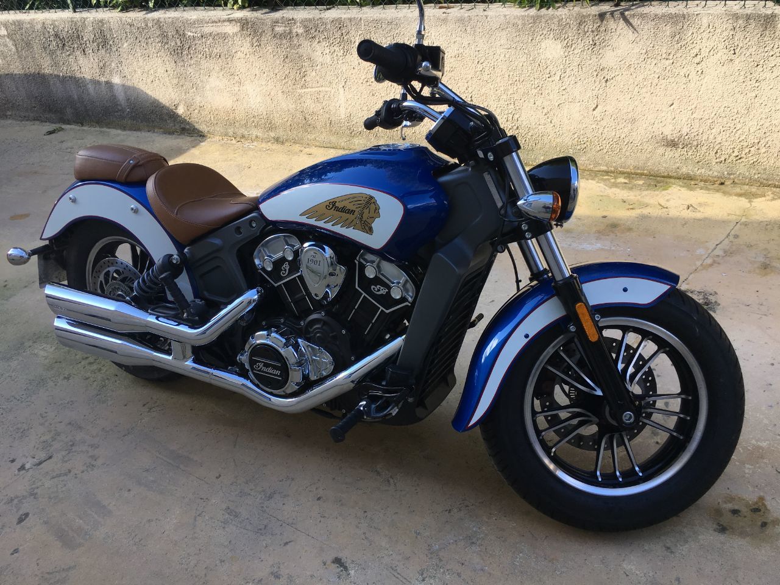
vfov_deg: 48.2
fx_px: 653
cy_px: 292
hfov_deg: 61.7
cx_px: 390
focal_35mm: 29
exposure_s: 1/358
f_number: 2.2
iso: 25
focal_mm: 4.15
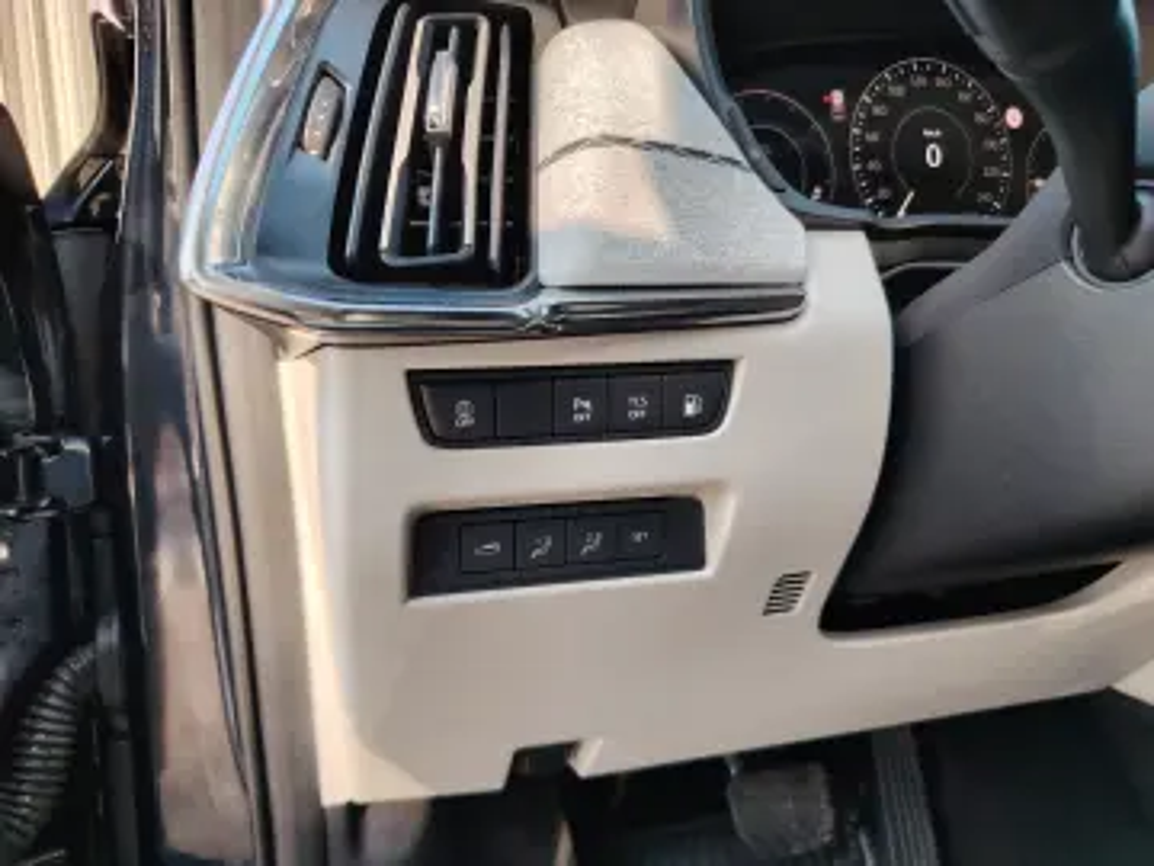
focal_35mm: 24
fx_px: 800
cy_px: 433
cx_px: 577
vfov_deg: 56.8
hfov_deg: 71.6
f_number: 1.75
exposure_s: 1/50
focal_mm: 5.25
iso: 103
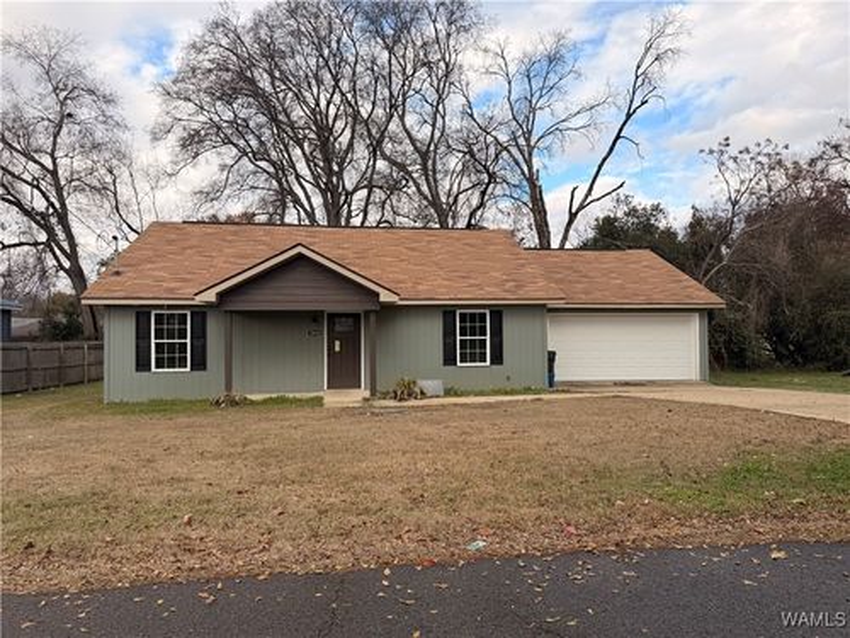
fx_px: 589
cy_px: 319
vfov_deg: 56.8
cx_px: 425
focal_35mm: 24
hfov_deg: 71.6
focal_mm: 6.76
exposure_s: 1/2801
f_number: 1.78
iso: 80
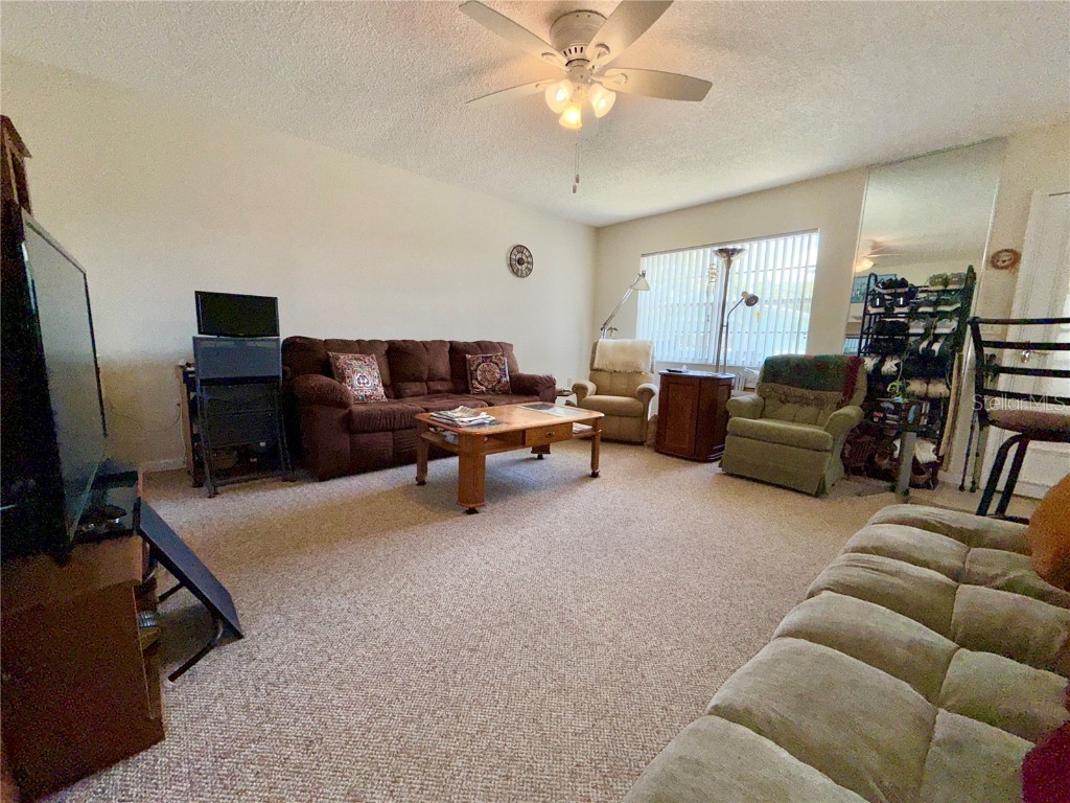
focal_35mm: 14
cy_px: 402
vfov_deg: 85.7
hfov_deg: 102.1
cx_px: 535
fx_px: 433
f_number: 2.2
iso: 20
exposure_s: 1/122
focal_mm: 2.22
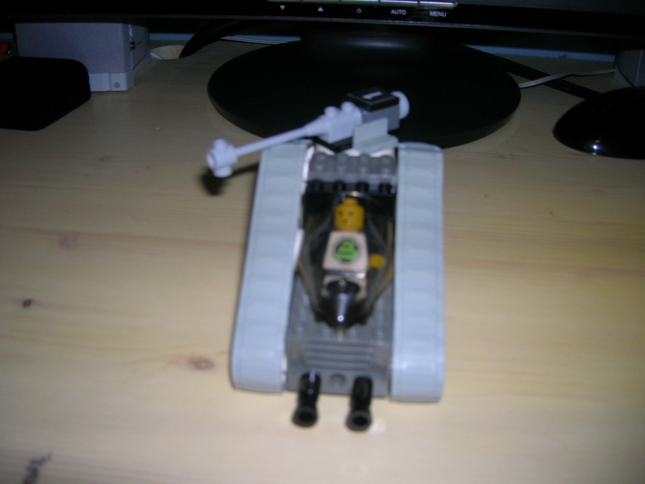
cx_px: 322
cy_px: 242
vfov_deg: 41.8
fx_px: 634
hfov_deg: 54.0
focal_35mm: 34
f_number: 2.9
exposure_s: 1/60.1
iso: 50
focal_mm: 5.7
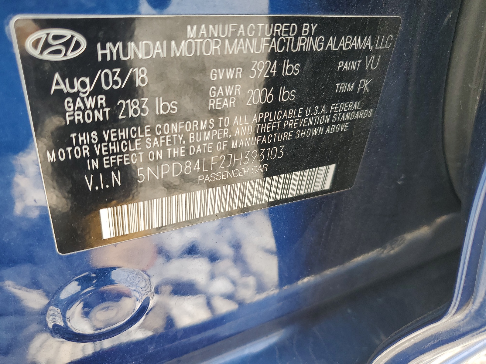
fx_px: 365
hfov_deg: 67.3
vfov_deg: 53.1
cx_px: 243
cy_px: 182
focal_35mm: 26
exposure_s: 1/357
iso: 50
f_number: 1.5
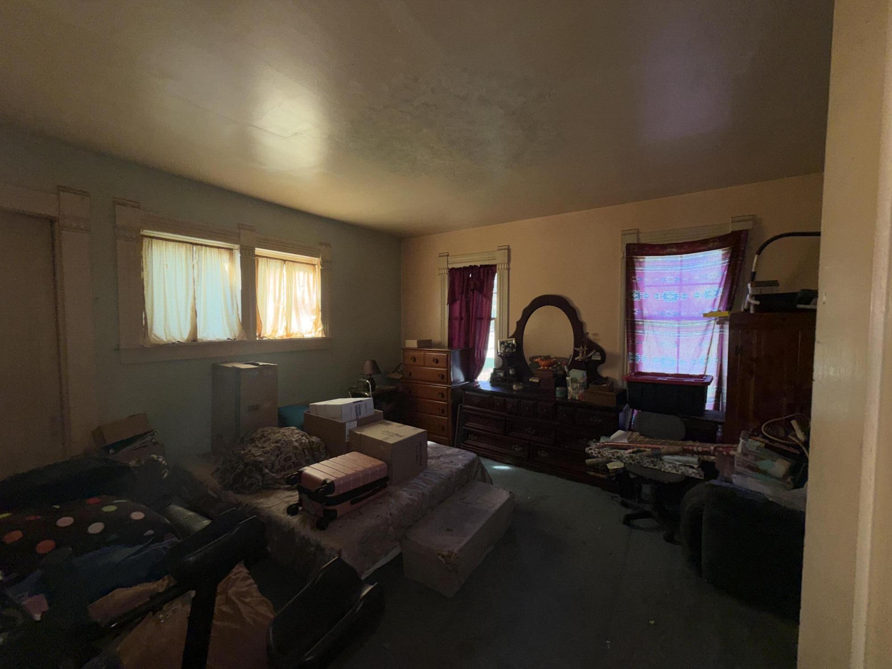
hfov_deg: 102.1
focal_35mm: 14
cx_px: 446
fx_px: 361
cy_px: 334
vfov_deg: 85.7
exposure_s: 1/60
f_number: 2.2
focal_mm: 2.22
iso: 40
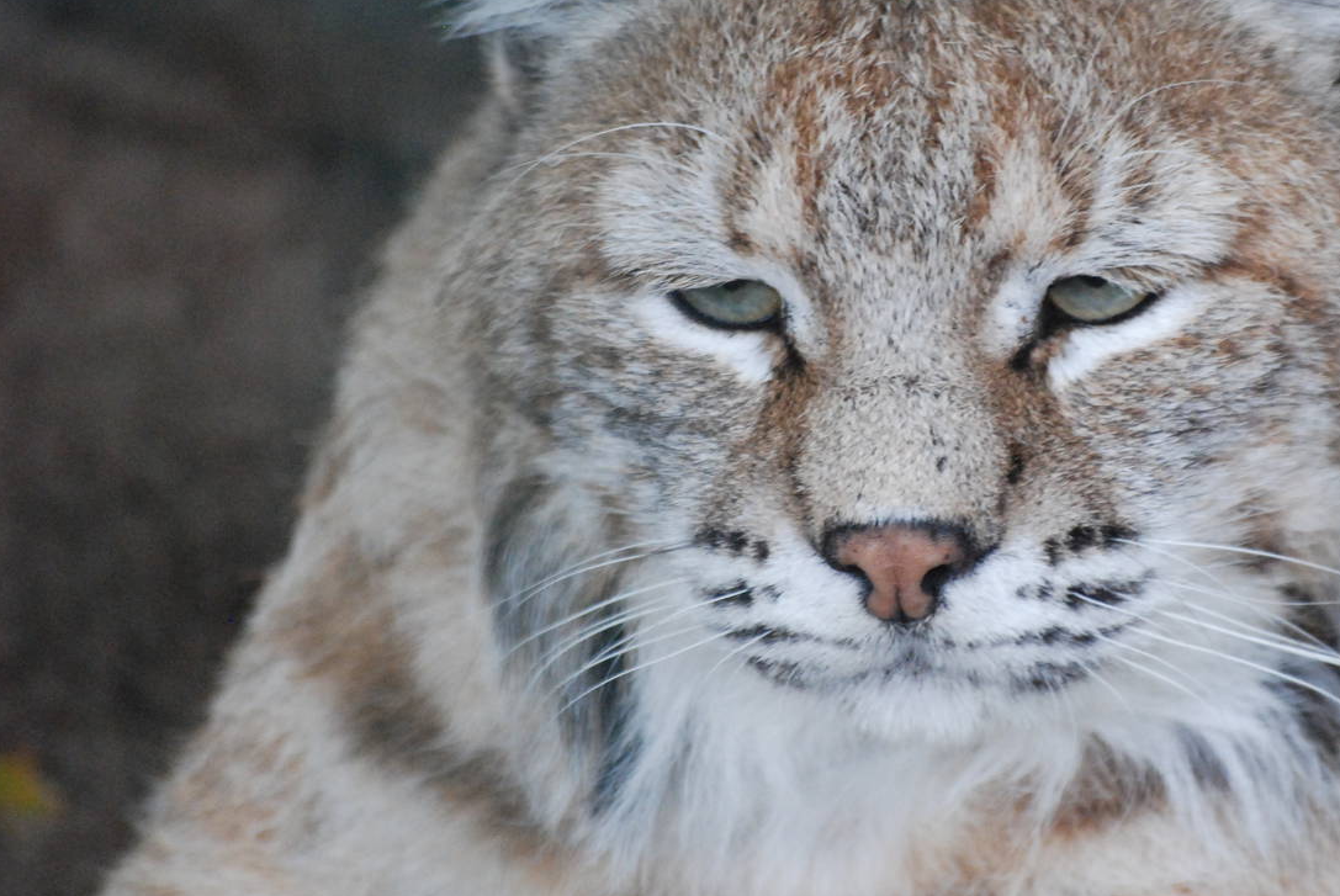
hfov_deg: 3.9
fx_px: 19746
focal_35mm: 530
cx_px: 974
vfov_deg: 2.6
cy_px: 317
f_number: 5.3
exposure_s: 1/160
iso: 1600
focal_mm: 240
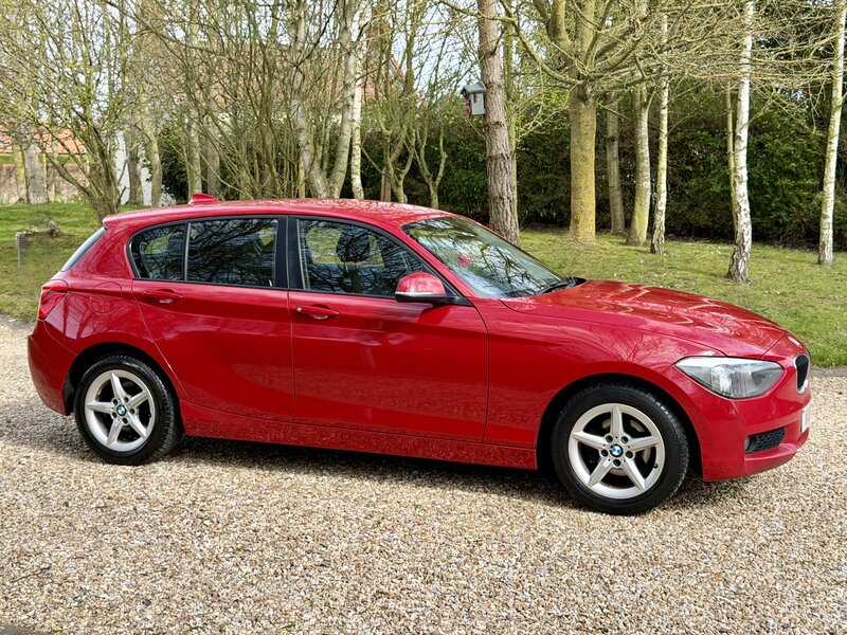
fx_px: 1174
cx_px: 424
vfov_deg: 30.3
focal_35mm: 48
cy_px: 318
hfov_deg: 39.7
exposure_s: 1/987
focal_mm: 6.76
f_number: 1.78
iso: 64
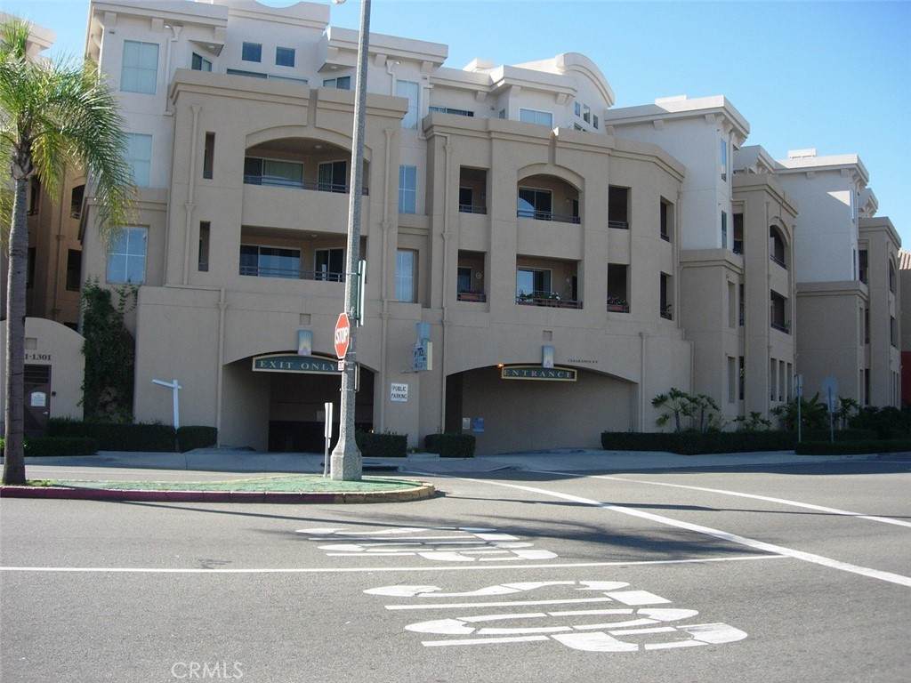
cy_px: 342
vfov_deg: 37.7
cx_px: 456
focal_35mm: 38
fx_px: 1000
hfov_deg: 49.0
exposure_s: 1/745
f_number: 2.8
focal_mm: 7.8
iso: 64
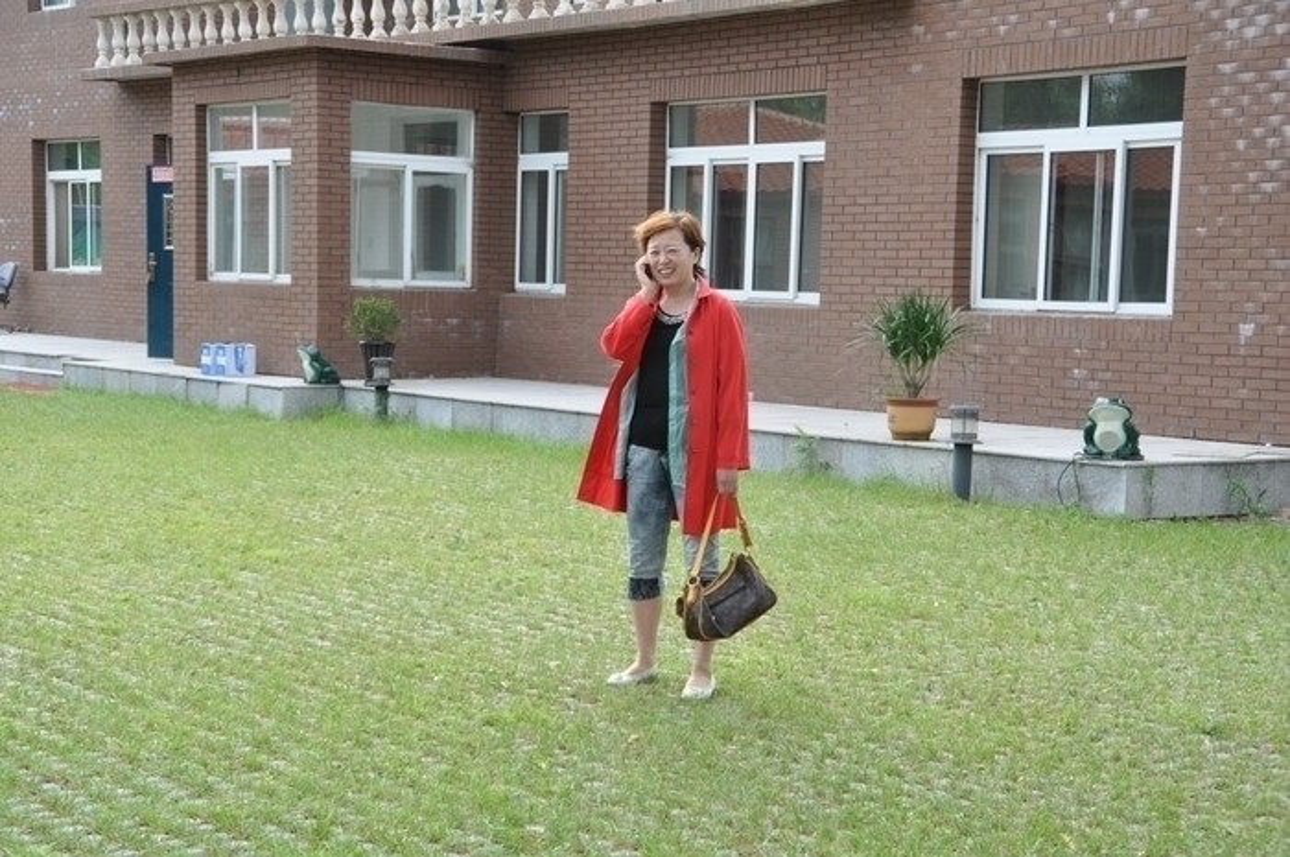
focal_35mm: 63
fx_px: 2255
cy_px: 428
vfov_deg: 21.5
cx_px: 645
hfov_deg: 31.9
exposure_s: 1/160
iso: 200
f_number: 6.3
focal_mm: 42
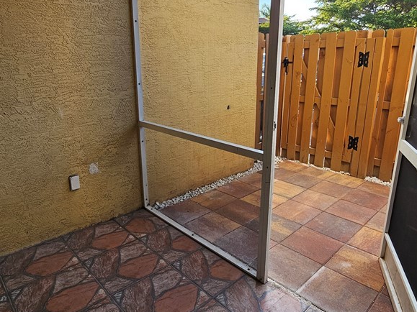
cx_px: 219
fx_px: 277
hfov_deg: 73.9
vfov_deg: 58.8
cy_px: 142
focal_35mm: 23
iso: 50
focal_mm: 2.2
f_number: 2.2
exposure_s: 1/120
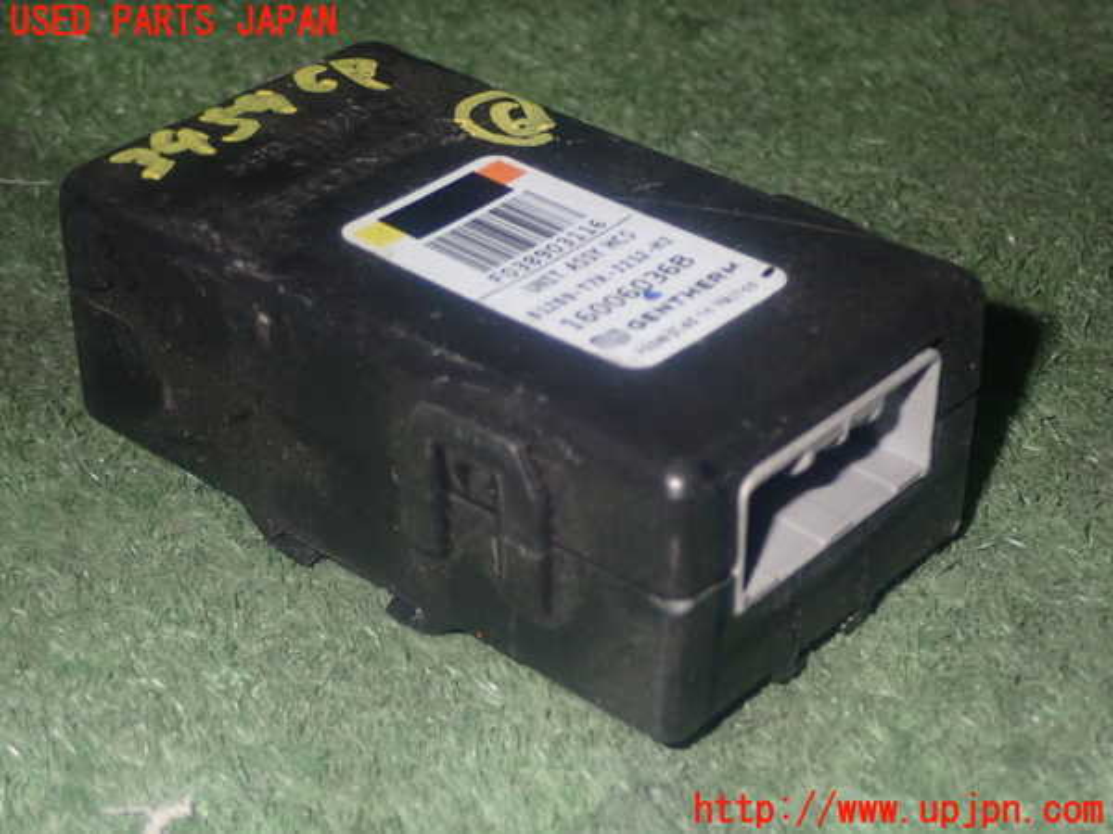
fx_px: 2476
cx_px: 556
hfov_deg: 25.3
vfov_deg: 19.1
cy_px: 417
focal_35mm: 77
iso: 800
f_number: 13
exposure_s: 1/80
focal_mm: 13.65
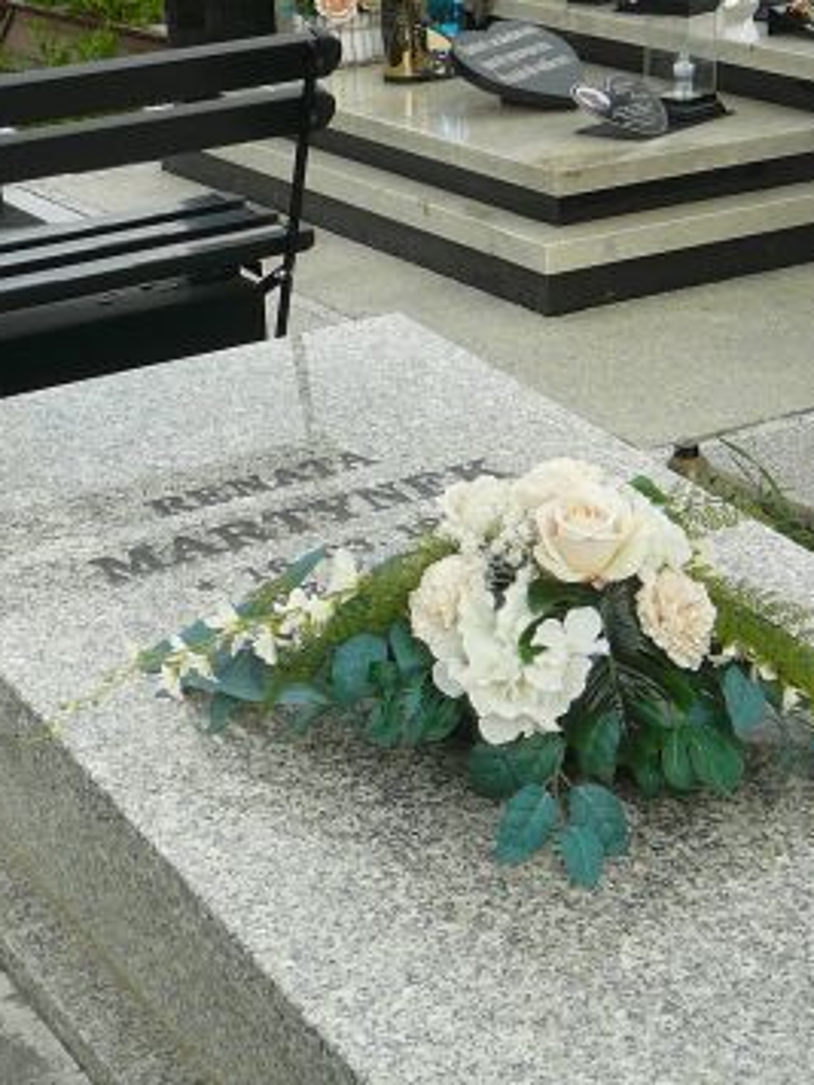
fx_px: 1975
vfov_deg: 30.3
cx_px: 469
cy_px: 799
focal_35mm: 63
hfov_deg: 23.3
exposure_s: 1/500
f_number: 2.8
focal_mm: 5.2
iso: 80
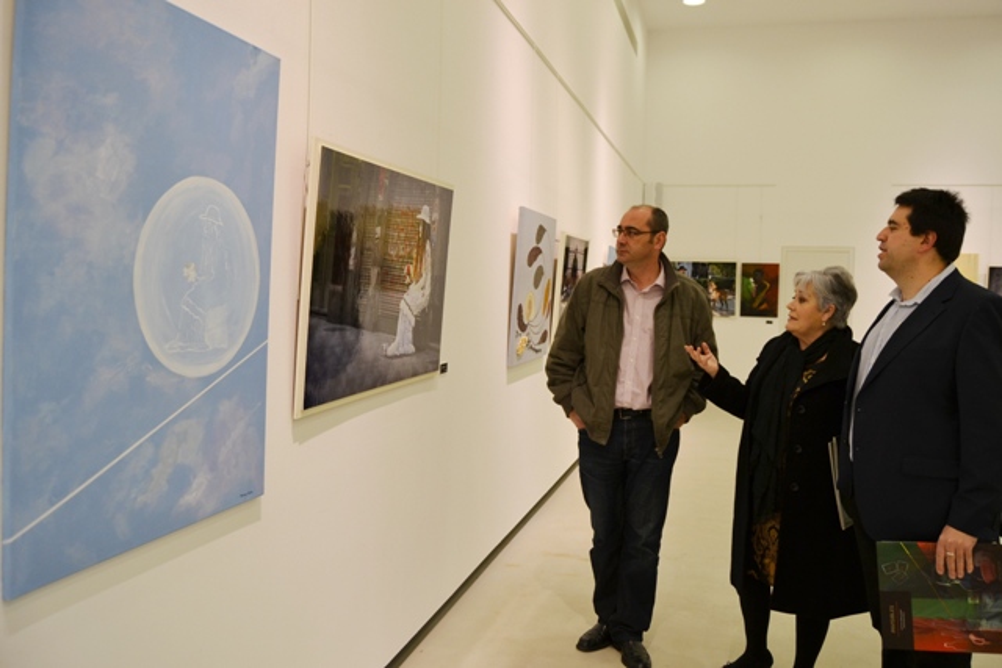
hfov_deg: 67.4
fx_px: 752
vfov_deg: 48.0
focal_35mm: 27
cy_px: 334
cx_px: 501
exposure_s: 1/80
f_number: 4.5
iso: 400
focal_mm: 18
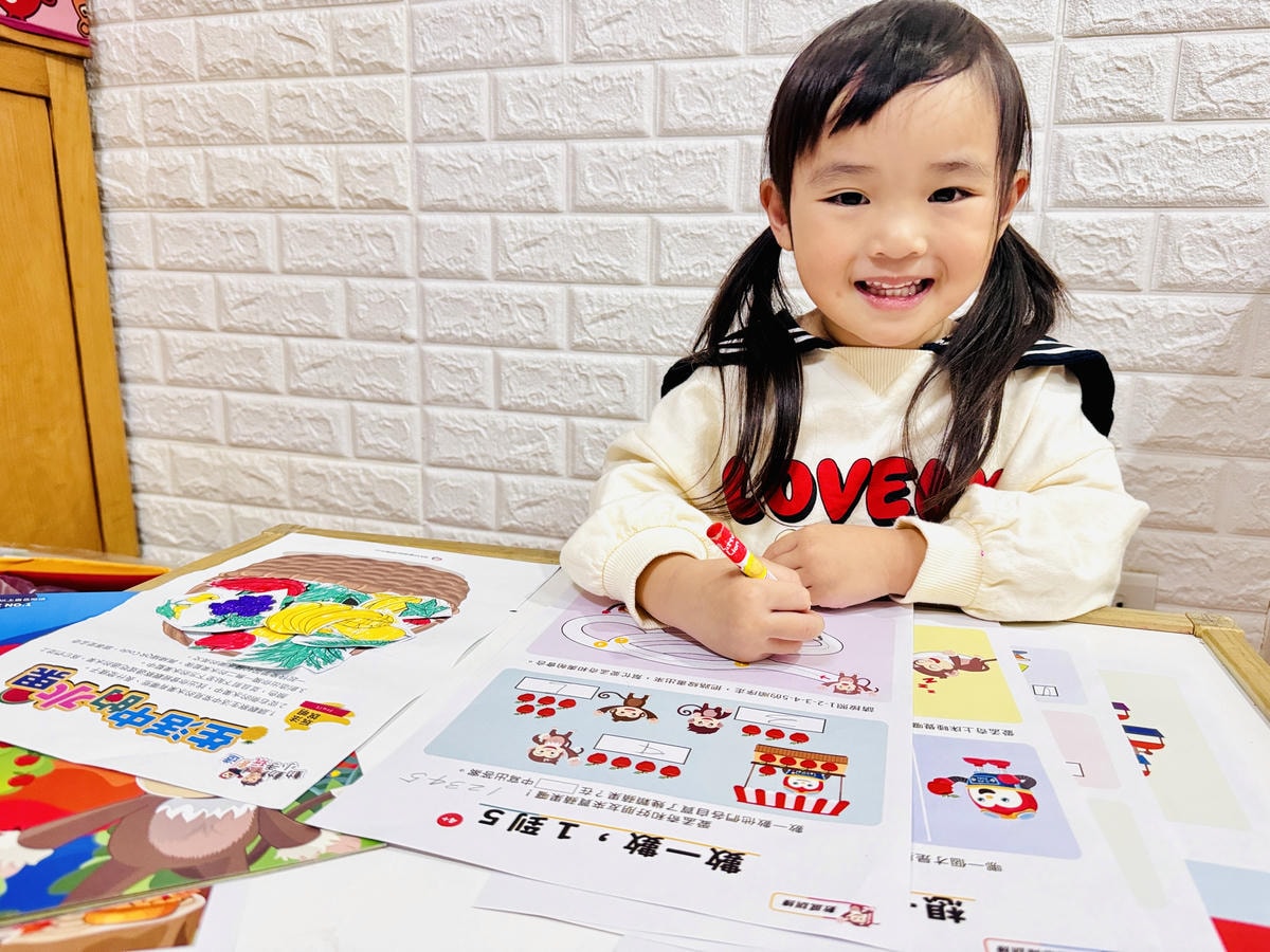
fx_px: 881
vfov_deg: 56.8
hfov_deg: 71.6
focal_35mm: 24
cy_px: 476
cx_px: 635
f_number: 1.78
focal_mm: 6.86
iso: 500
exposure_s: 1/60
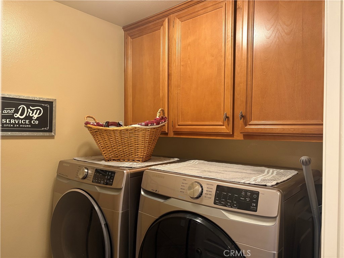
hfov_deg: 67.3
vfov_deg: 53.1
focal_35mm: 26
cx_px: 172
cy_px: 129
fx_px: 258
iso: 250
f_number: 1.6
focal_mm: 5.96
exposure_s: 1/60
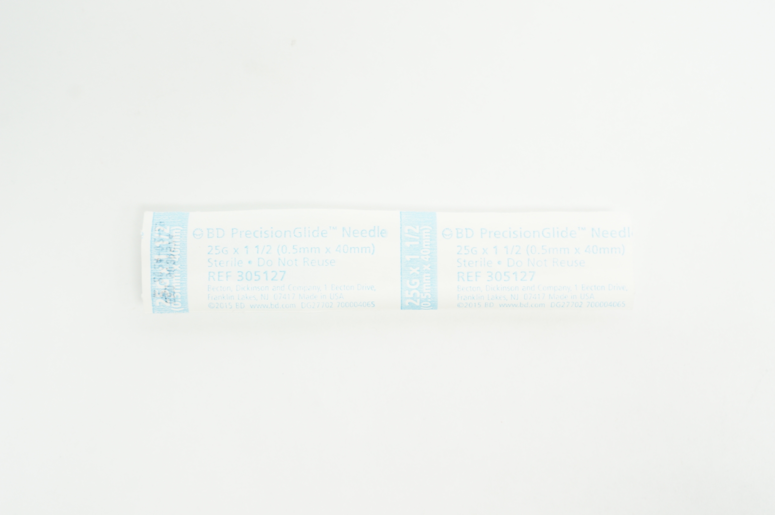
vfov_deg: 29.8
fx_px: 968
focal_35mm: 45
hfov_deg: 43.6
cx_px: 388
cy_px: 258
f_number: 8
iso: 400
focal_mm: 30
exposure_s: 1/15
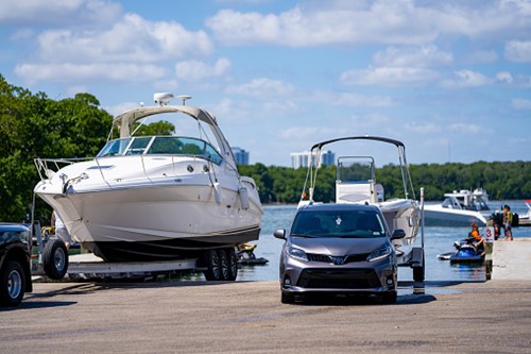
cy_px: 177
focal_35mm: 130
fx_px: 1917
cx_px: 266
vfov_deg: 10.5
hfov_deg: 15.8
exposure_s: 1/2000
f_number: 2.8
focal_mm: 130
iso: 100
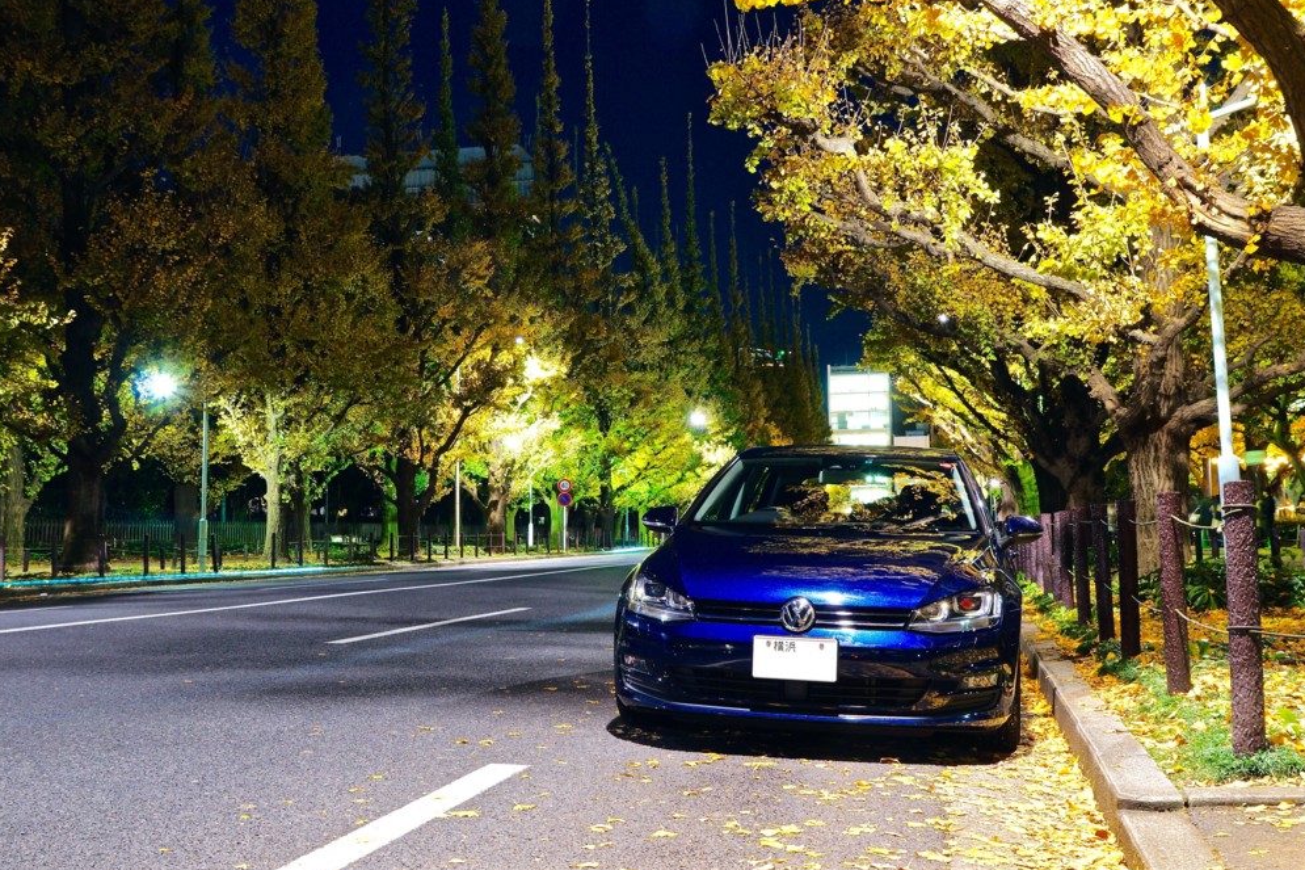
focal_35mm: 37
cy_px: 433
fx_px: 1341
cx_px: 641
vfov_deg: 35.9
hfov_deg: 51.9
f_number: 8
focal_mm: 24
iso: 100
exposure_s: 13
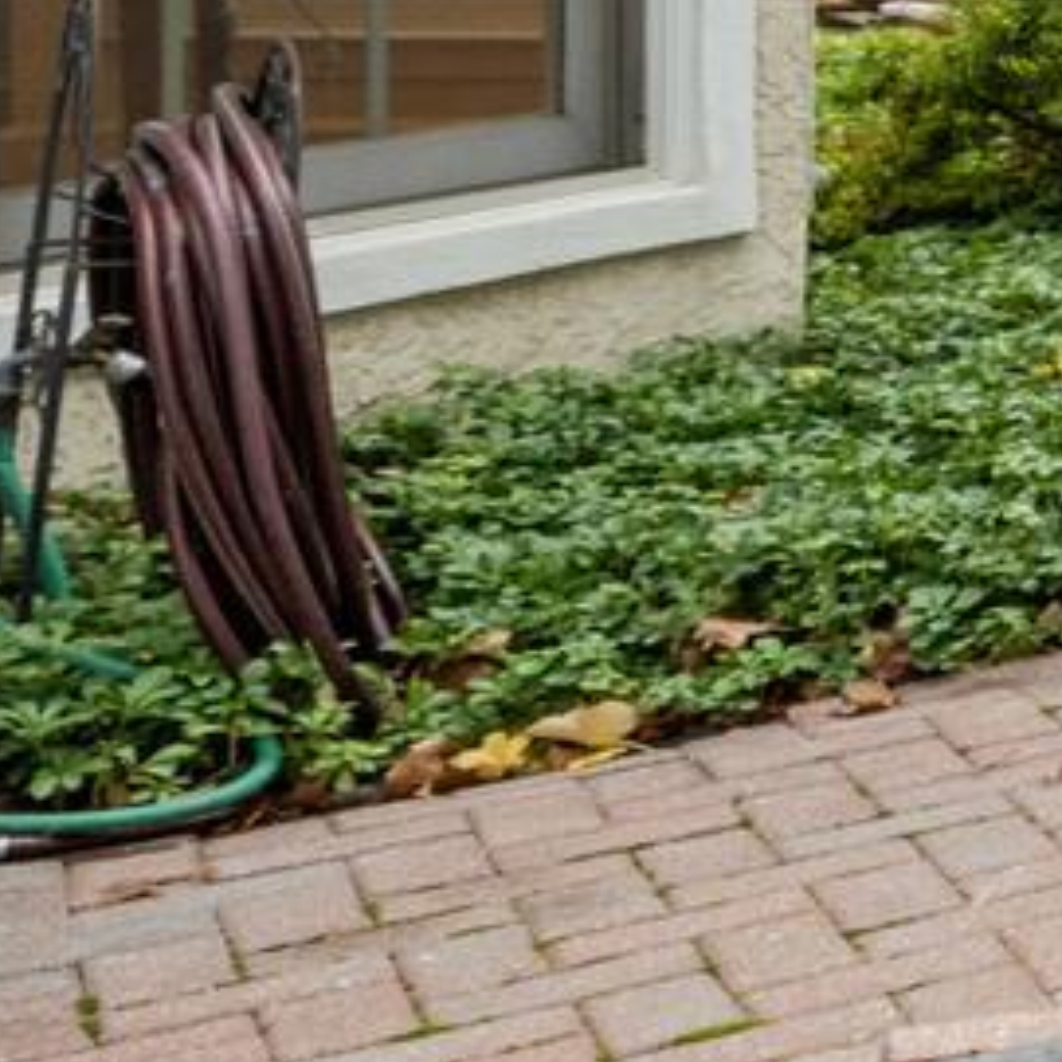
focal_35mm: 90
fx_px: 3124
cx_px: 3793
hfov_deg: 9.4
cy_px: -410
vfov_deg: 17.8
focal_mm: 14
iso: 800
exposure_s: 1/100
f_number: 5.6
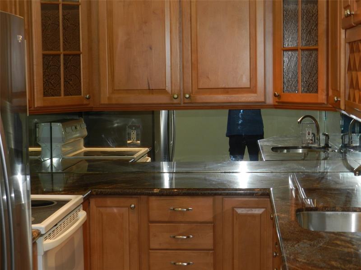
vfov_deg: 21.6
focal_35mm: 68
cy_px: 135
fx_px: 709
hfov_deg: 28.6
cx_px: 180
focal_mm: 12.1
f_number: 4.7
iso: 200
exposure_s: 1/30
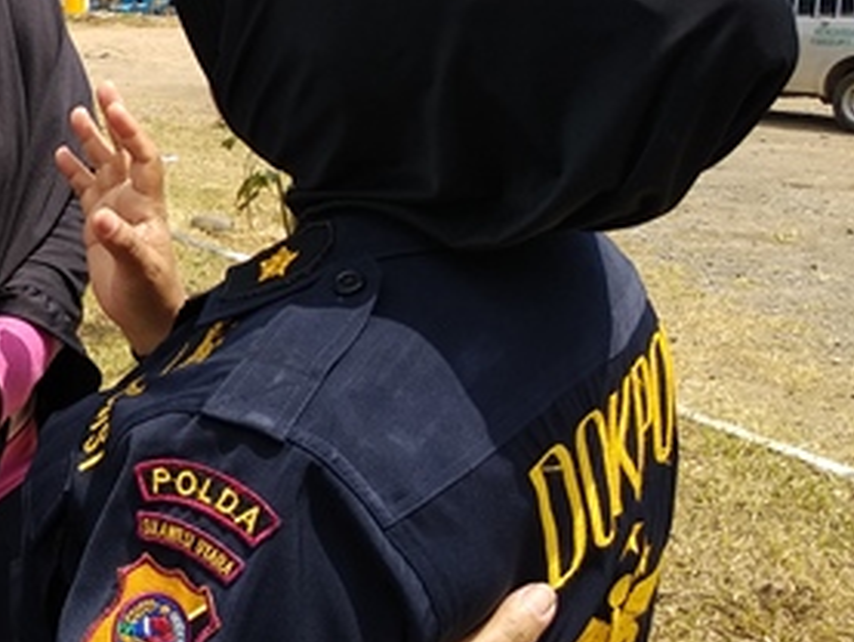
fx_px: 1481
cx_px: -117
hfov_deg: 28.7
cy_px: 222
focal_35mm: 60
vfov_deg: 24.3
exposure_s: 1/804
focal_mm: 3.81
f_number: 2.2
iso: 125
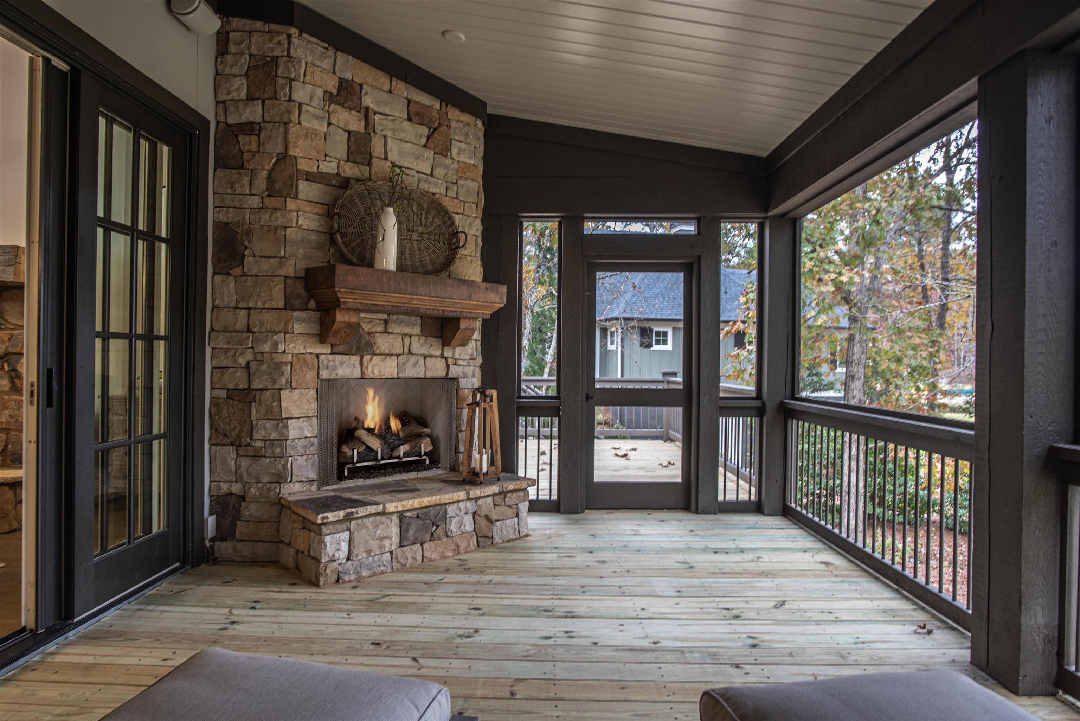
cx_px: 540
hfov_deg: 84.0
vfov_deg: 62.0
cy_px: 360
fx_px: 600
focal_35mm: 20
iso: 200
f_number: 9
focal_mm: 20
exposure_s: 1/6
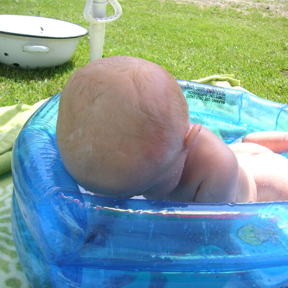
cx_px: 147
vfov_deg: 38.3
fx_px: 414
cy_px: 145
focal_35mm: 44
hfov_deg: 38.3
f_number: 6.7
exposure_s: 1/180
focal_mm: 6.1
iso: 50
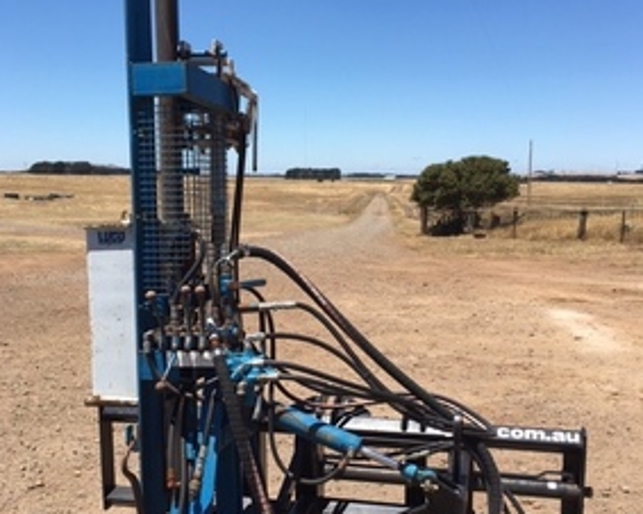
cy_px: 321
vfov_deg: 37.1
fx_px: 761
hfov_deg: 45.8
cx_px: 316
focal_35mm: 40
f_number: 2.2
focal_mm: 4.15
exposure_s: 1/1672
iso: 25
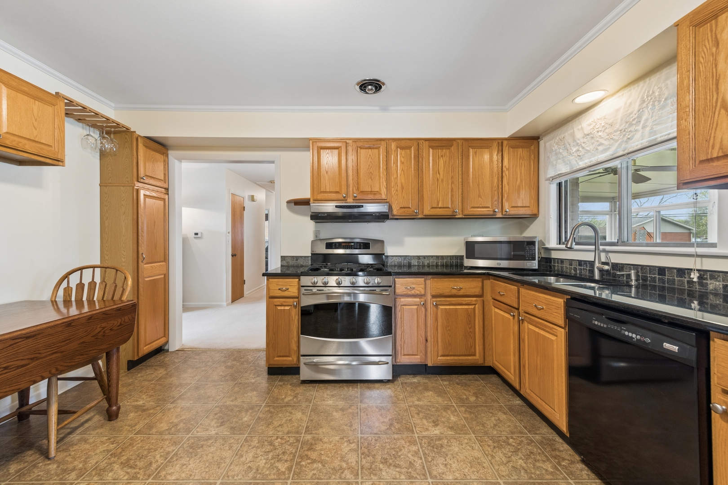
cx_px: 364
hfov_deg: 104.3
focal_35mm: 14
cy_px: 242
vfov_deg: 81.2
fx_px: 283
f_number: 8
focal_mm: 14
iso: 400
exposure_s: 1/30
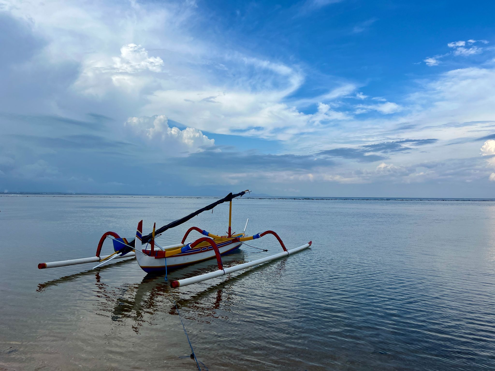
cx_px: 248
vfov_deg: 53.1
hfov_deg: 67.3
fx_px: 372
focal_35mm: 26
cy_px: 186
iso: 50
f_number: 1.5
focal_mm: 5.7
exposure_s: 1/4444
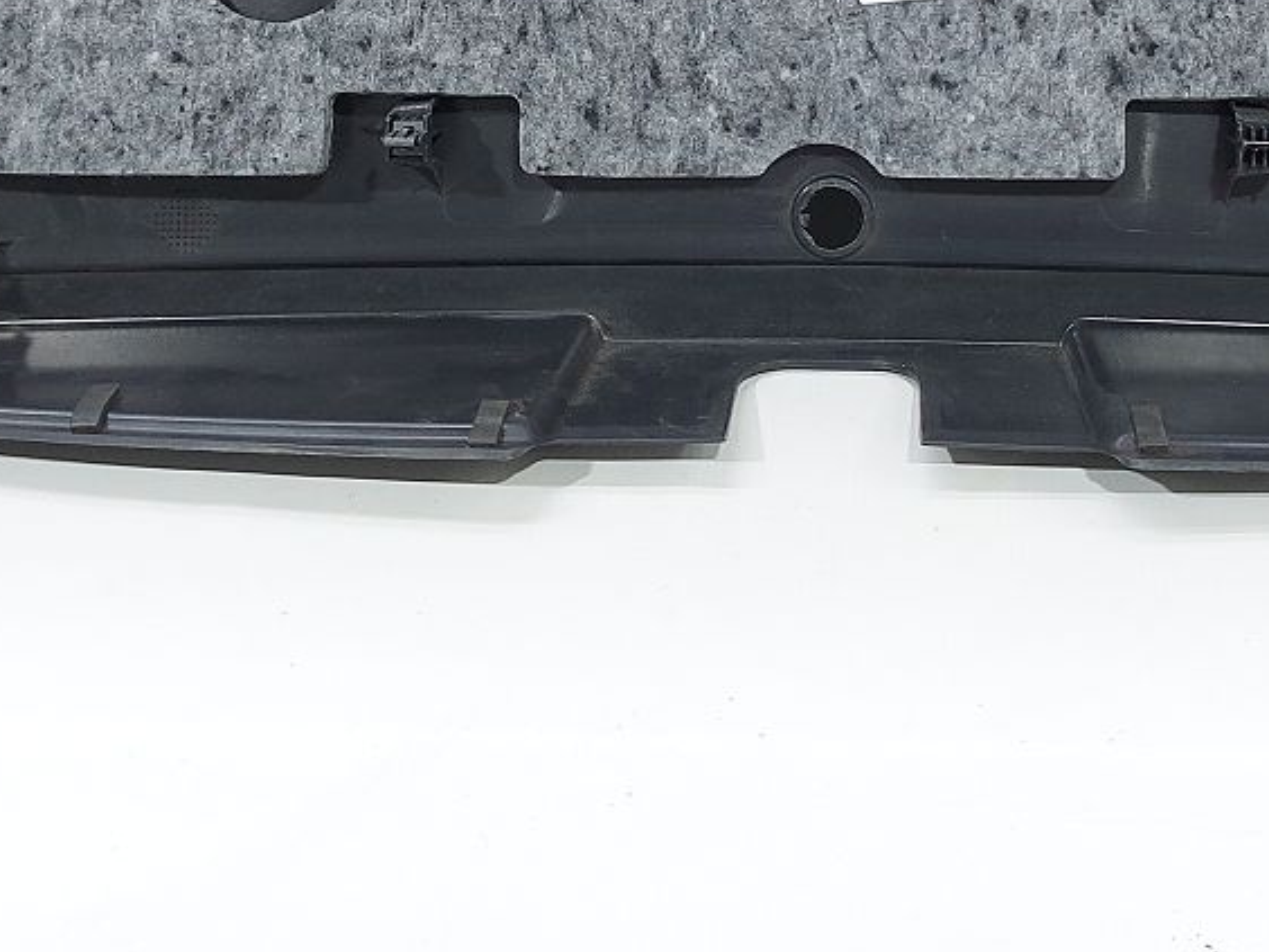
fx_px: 2163
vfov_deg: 23.2
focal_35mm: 59
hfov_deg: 32.4
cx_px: 843
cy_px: -124
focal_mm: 5.23
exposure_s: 1/50
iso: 80
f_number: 1.8
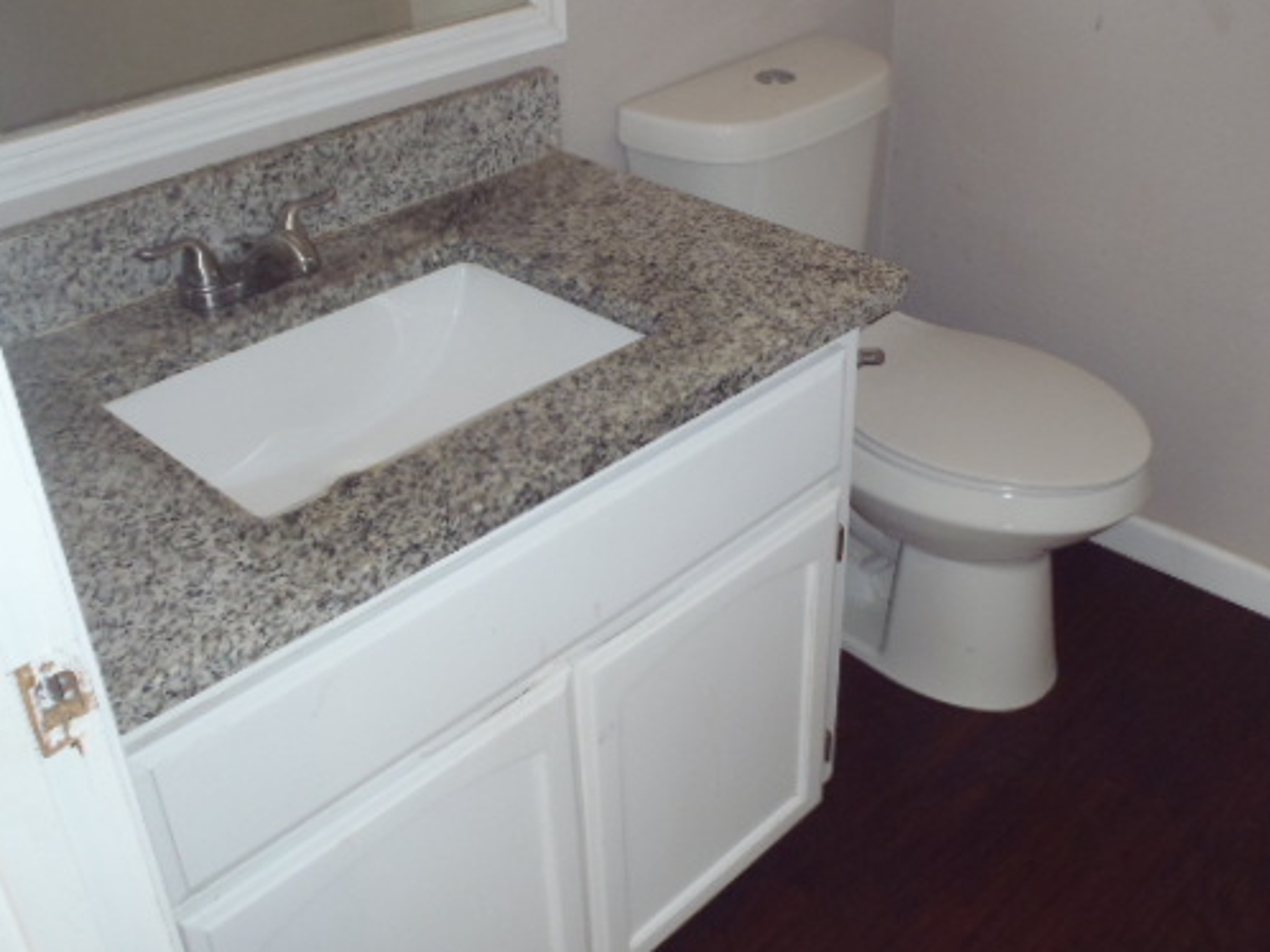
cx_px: 717
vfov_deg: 39.5
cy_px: 390
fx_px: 1320
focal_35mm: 36
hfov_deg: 51.2
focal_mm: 5
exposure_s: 1/30
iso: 250
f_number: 3.9
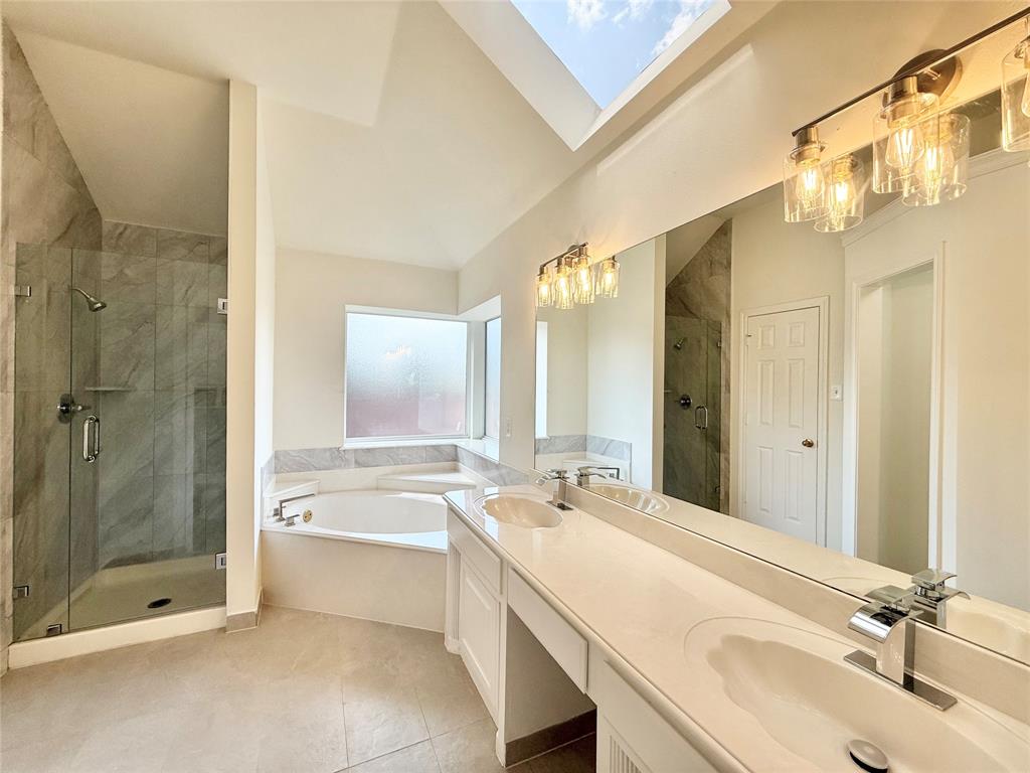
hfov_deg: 102.1
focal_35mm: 14
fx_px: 417
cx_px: 515
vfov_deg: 85.7
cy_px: 386
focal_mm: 2.22
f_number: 2.2
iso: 64
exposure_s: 1/233
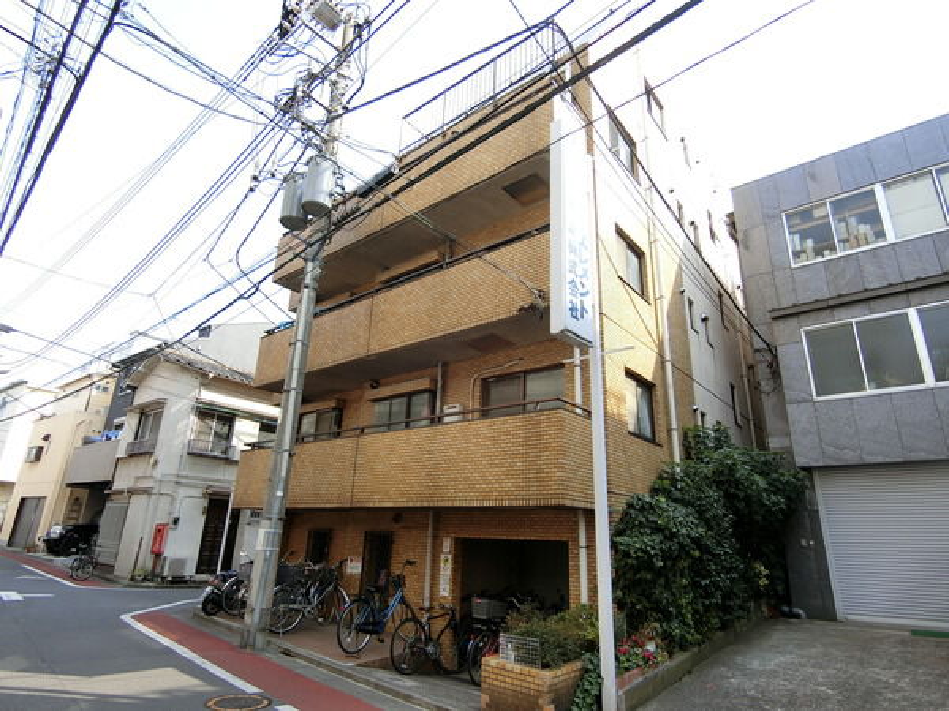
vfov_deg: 68.7
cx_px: 474
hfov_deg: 84.7
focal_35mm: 19
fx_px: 521
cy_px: 356
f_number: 2.7
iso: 80
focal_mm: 4.06
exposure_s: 1/400
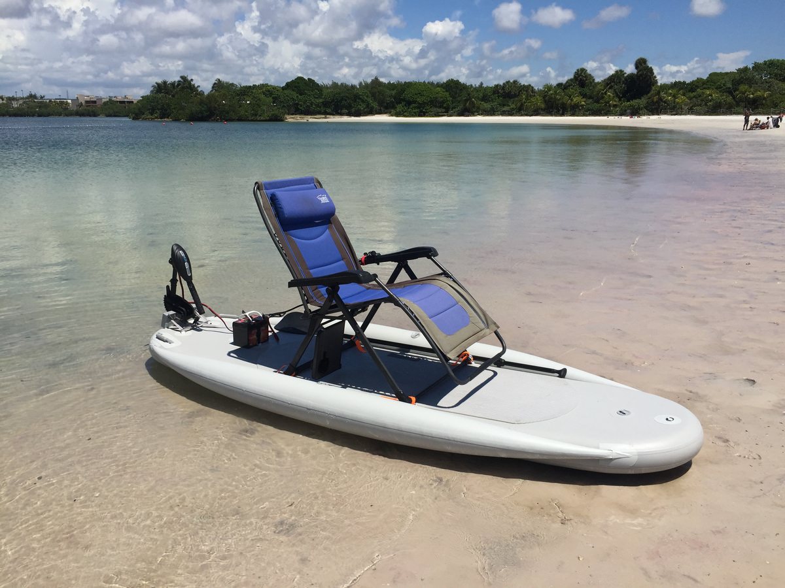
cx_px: 392
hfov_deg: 61.7
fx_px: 658
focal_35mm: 29
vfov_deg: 48.2
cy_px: 294
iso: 32
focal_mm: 4.15
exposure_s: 1/4405
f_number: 2.2
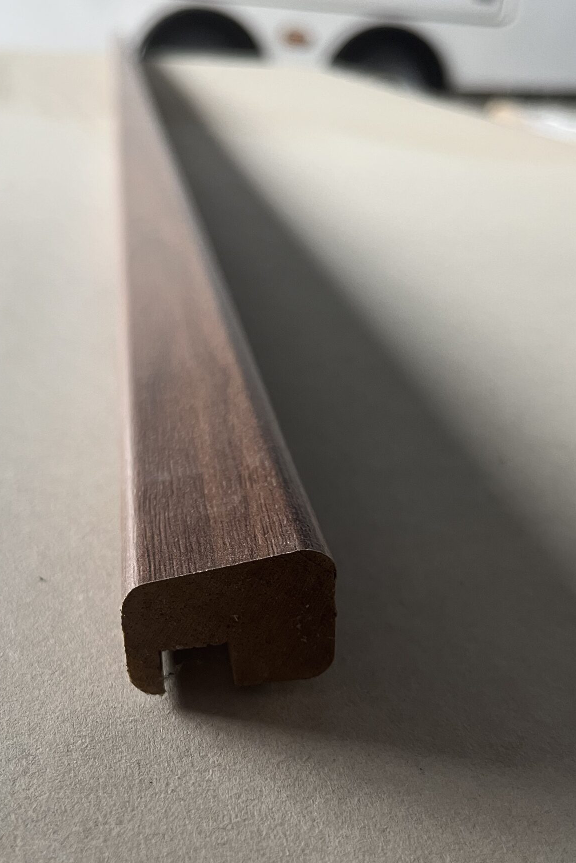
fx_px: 960
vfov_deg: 47.5
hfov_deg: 33.4
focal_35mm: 40
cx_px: 265
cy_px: 590
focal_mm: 5.1
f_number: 1.6
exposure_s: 1/96
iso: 125
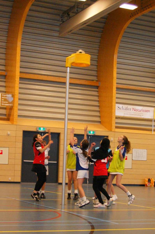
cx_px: 78
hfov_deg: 39.8
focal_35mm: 33
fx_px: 214
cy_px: 117
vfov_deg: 57.3
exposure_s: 1/125
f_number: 3.5
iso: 800
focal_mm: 22
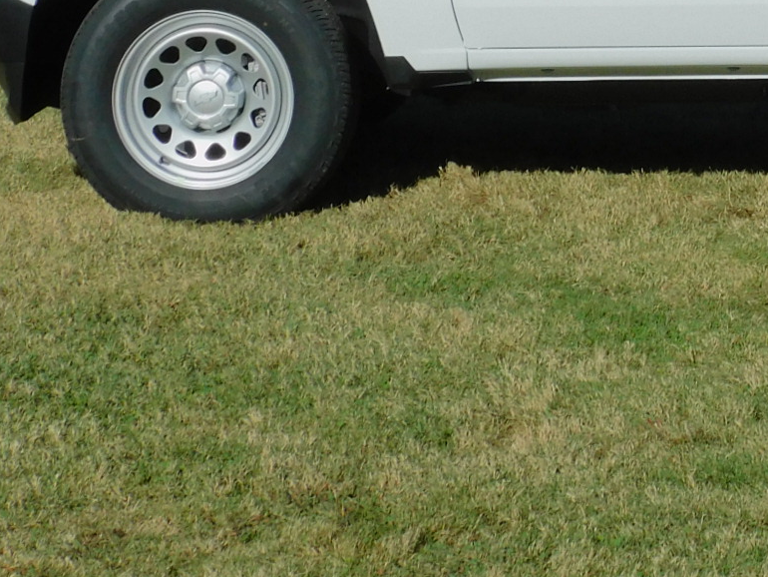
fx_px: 2619
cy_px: -199
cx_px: 907
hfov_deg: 16.1
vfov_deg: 12.2
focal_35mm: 118
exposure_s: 1/1600
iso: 125
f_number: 5.3
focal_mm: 7.2
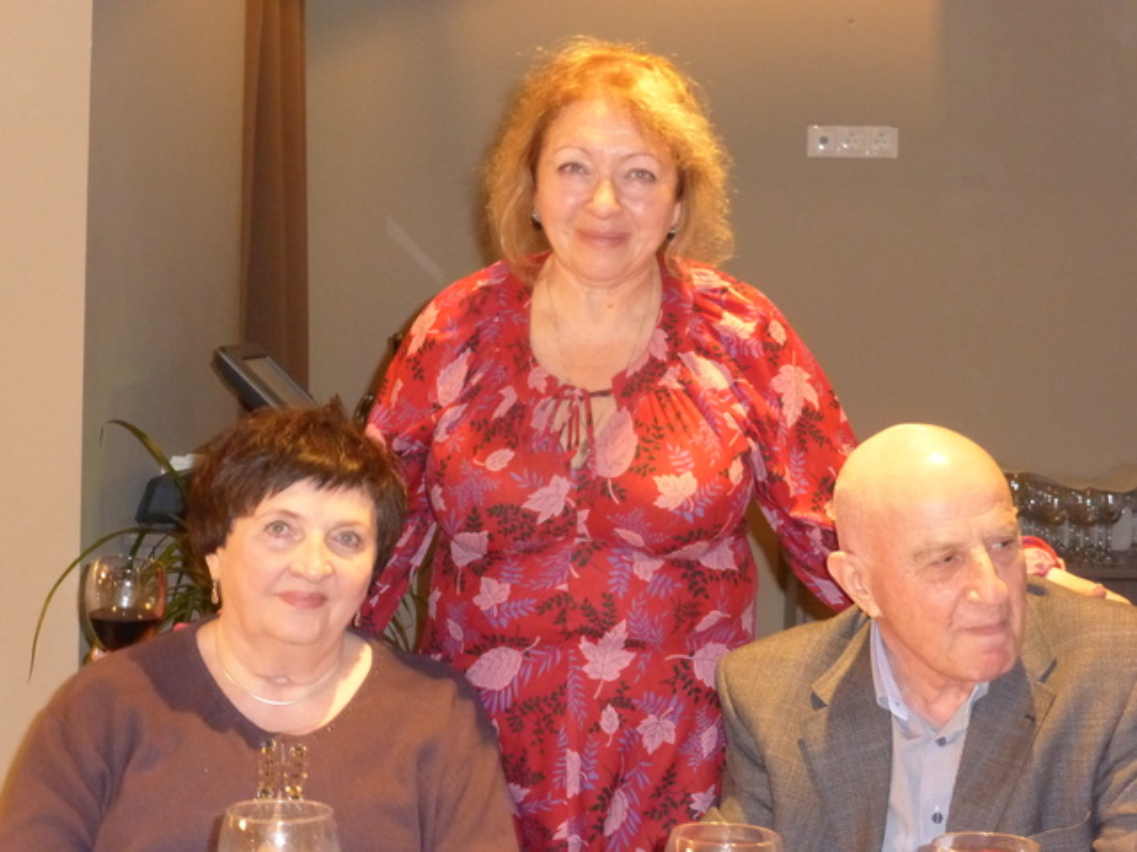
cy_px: 426
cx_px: 568
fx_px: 2266
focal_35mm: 69
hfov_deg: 28.2
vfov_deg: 21.3
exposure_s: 1/8
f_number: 4.9
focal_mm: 11.7
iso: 800
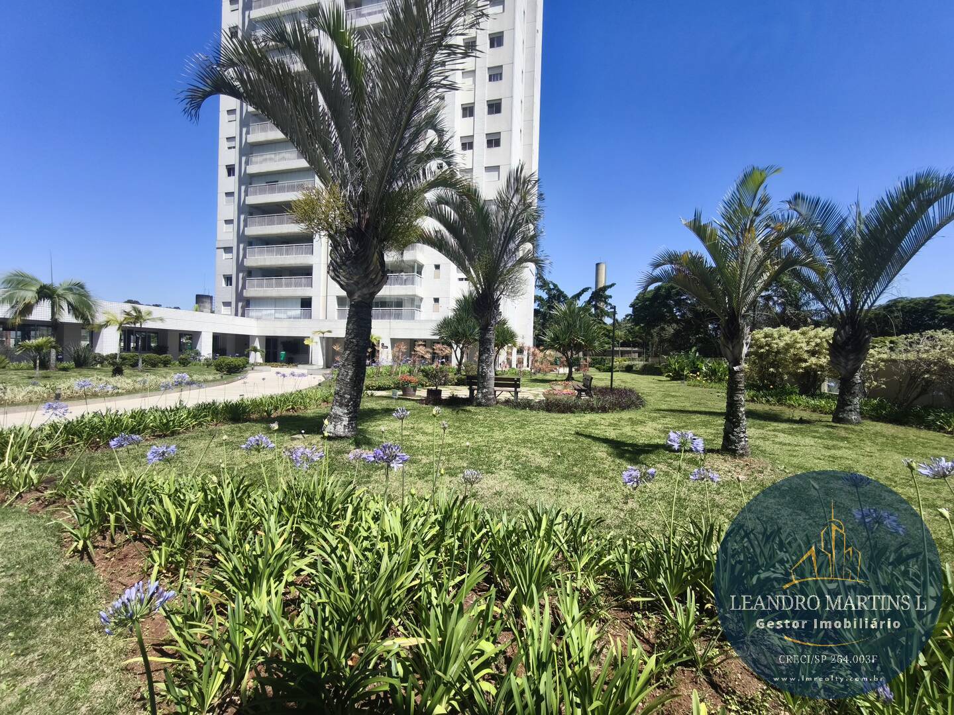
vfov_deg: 81.7
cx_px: 477
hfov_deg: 98.2
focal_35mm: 15
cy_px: 358
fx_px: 413
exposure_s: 1/794
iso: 50
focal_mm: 1.91
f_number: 2.2
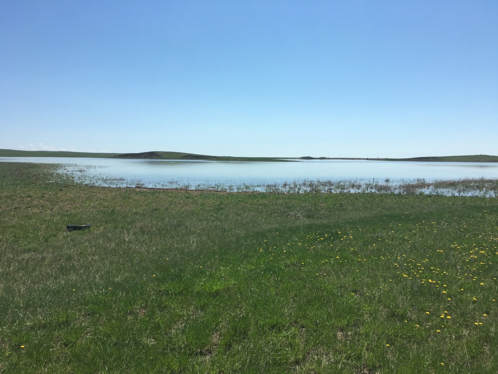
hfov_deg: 61.7
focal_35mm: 29
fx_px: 417
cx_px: 249
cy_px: 187
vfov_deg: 48.2
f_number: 2.2
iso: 25
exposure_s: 1/2653
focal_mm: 4.15
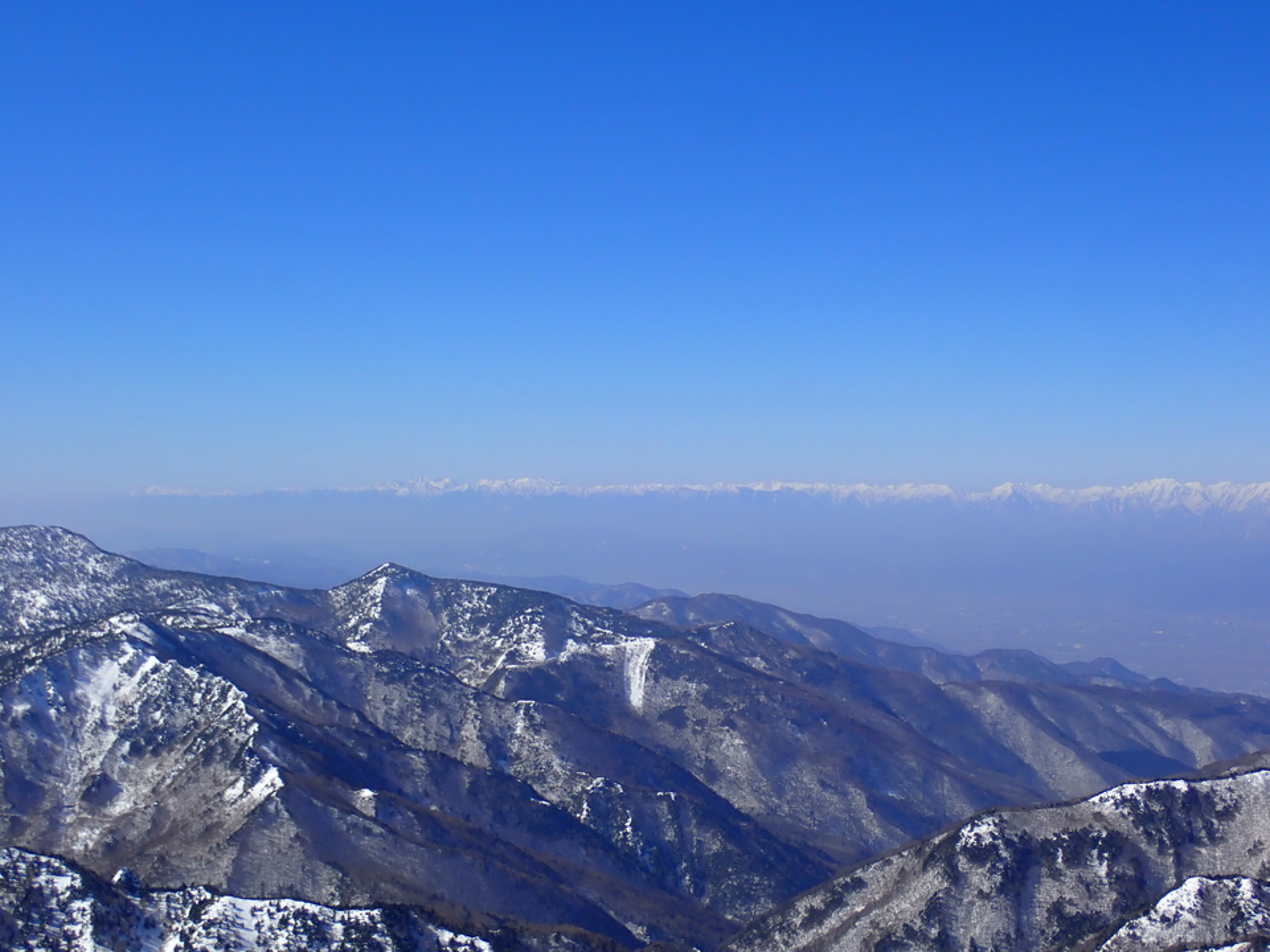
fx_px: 1981
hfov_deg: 35.5
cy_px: 476
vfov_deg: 27.0
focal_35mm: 54
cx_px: 635
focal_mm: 9.65
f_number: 13
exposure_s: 1/160
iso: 100
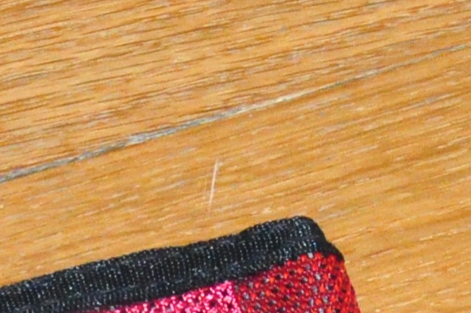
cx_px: 297
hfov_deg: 6.5
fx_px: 4117
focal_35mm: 315
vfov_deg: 4.2
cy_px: 925
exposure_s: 1/125
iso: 3200
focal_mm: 32
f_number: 5.6
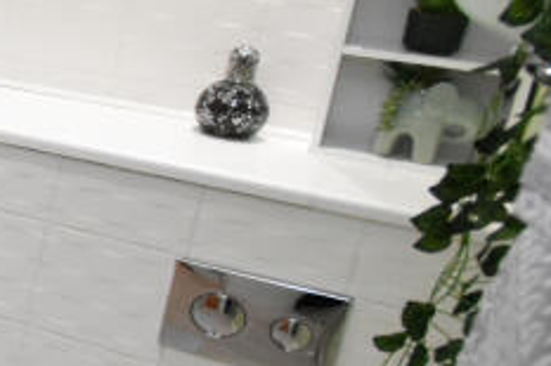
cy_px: 119
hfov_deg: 17.7
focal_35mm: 66
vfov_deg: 20.5
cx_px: -620
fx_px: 1009
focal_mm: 10
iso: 2200
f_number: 4.5
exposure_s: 1/125
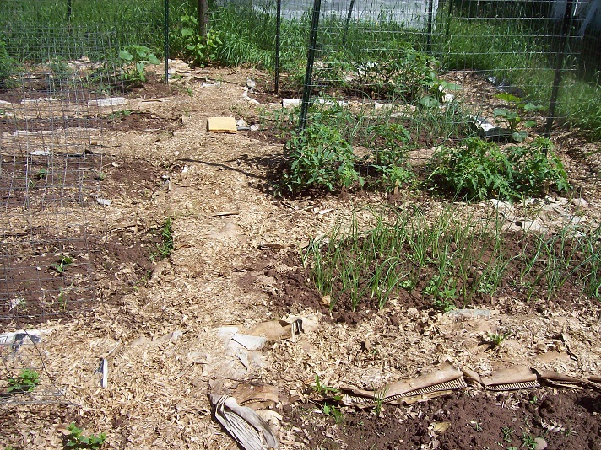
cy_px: 225
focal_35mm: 36
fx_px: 625
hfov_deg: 51.4
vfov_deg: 39.7
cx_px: 300
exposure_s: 1/656
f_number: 4.8
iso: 80
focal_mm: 6
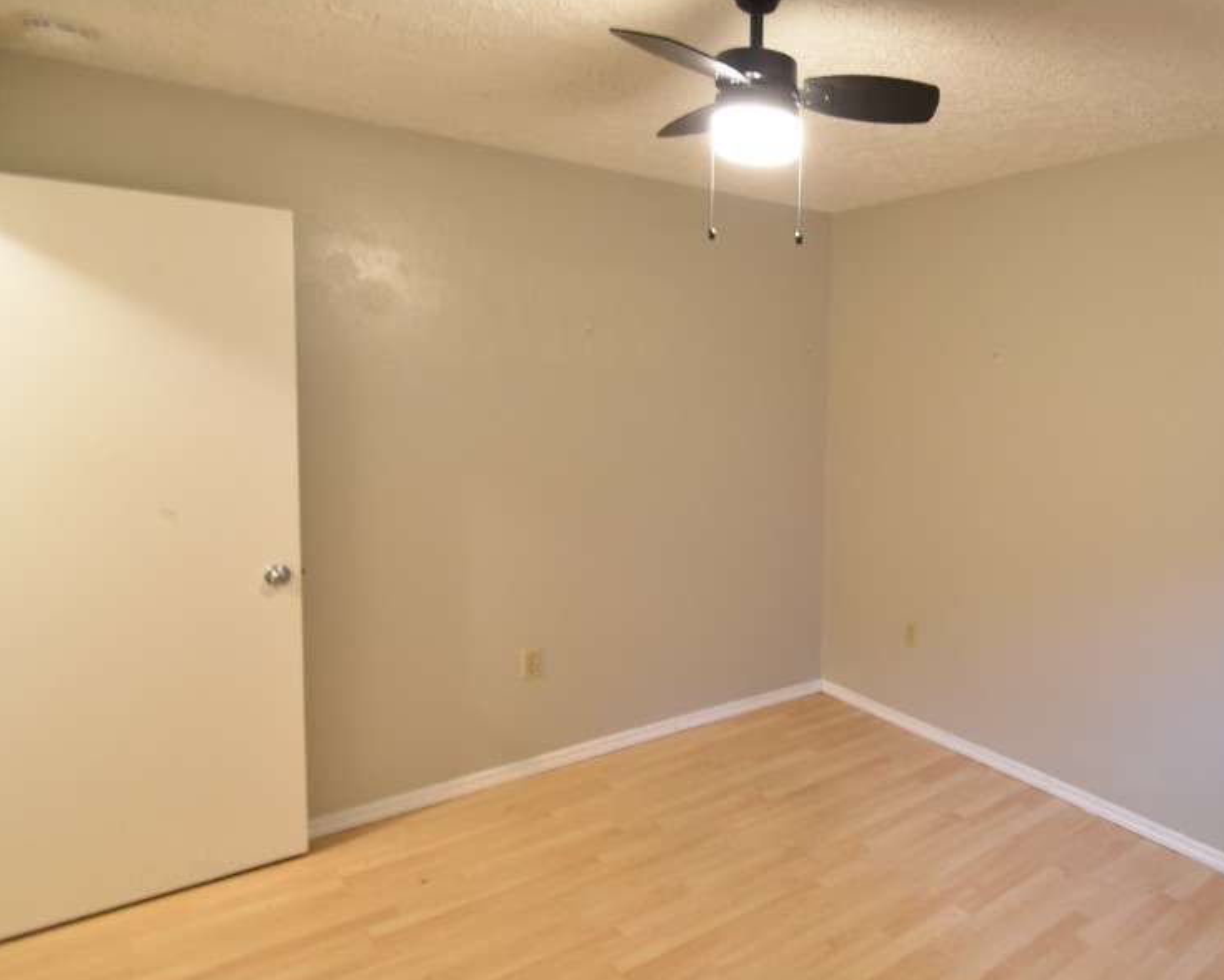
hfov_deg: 70.6
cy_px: 435
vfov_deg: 63.0
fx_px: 797
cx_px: 900
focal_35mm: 22
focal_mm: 10
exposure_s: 1/10
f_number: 3.5
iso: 800
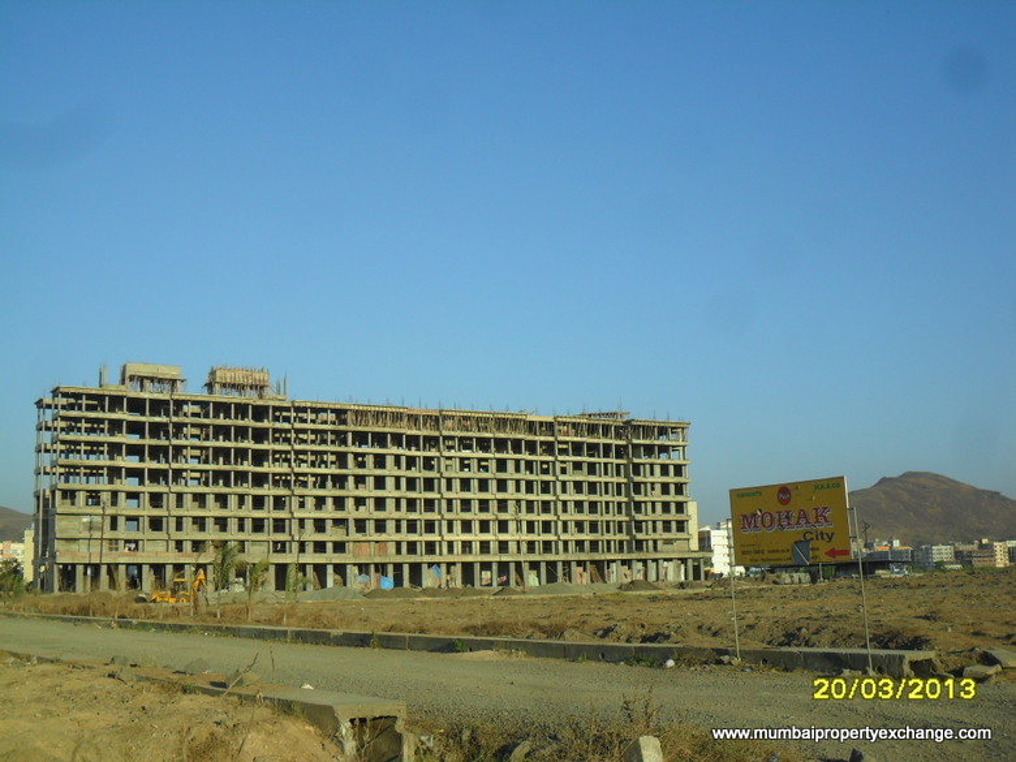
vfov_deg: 32.9
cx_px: 508
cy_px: 381
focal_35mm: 44
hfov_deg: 42.9
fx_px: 1291
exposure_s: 1/750
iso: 100
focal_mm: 7.8
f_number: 4.5
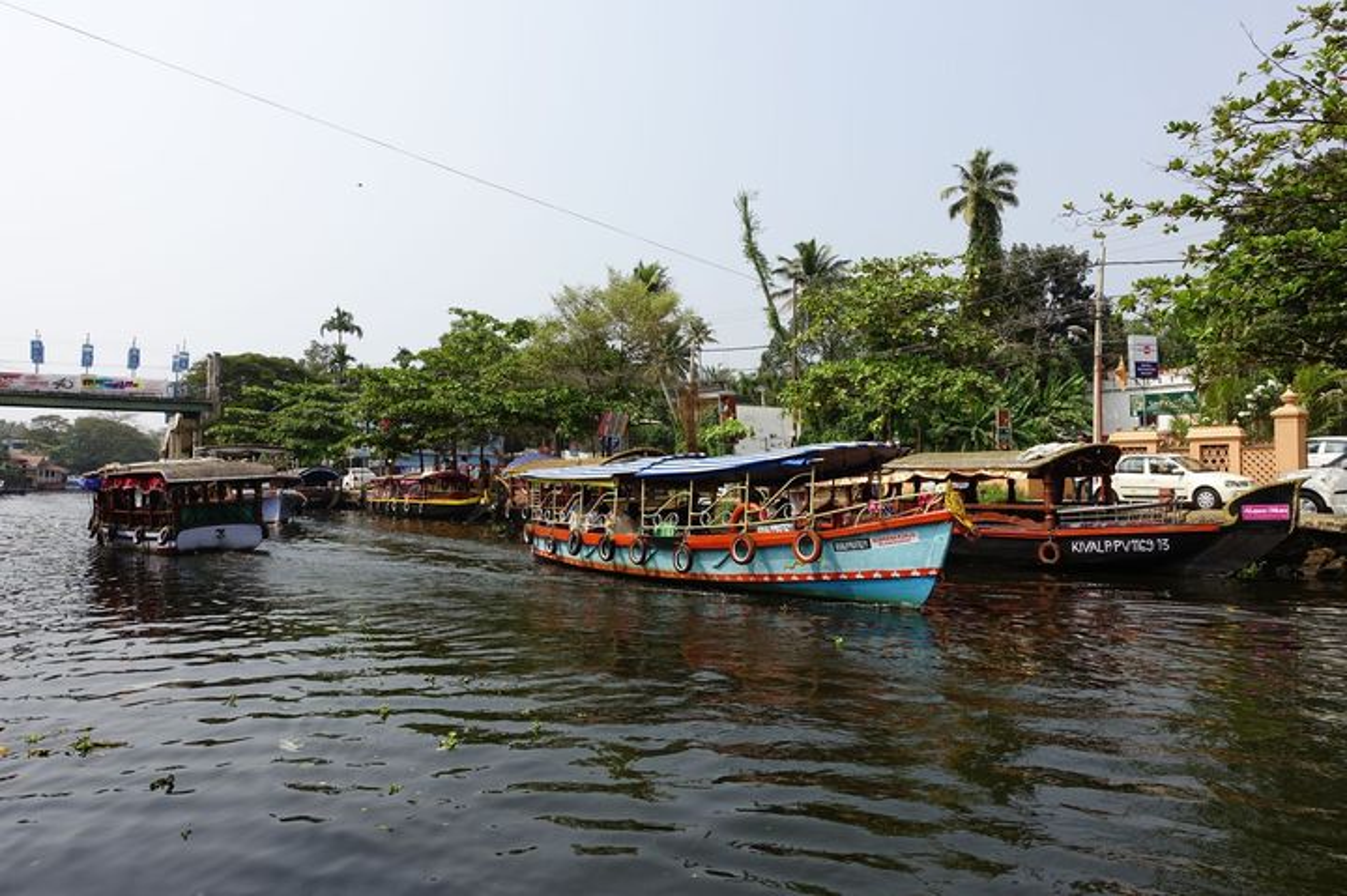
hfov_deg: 73.8
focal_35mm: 24
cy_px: 448
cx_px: 674
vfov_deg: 53.1
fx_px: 897
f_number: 5.6
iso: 125
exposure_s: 1/500
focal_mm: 8.8
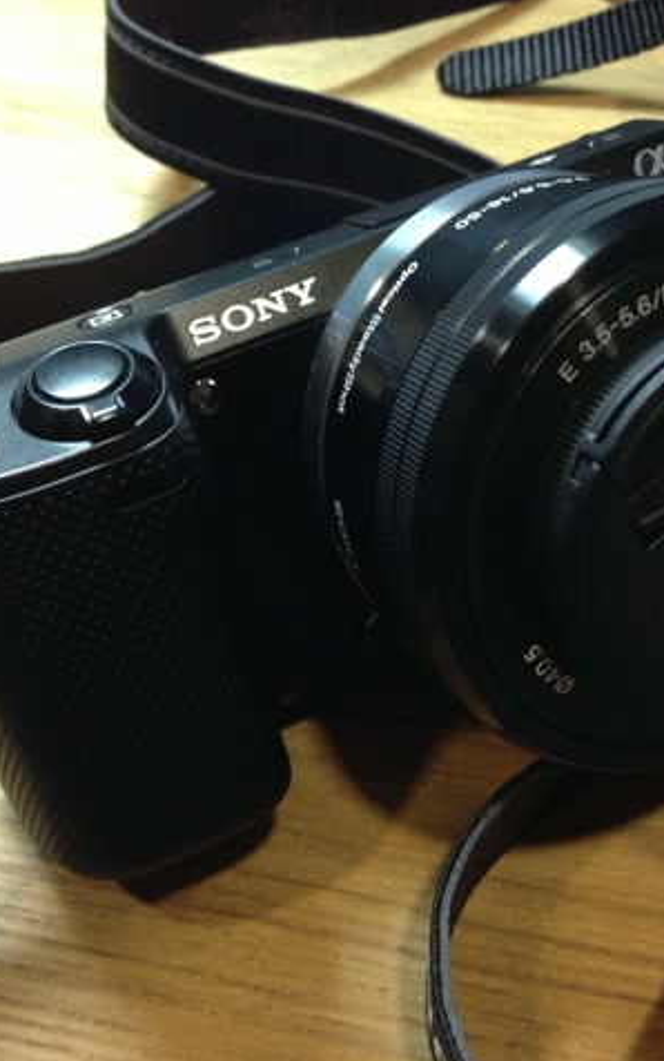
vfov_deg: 42.6
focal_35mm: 47
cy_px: 533
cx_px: 414
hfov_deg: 27.4
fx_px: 1359
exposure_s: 1/20
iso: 125
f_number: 2.4
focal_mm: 4.13
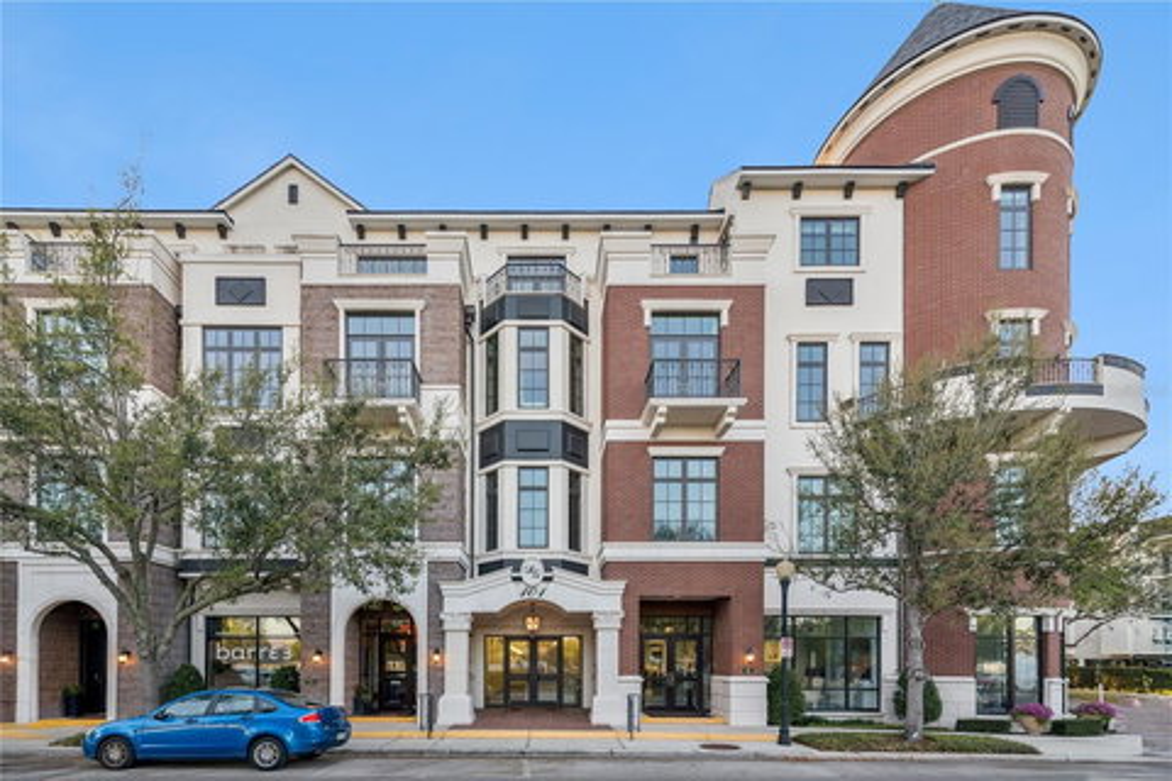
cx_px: 586
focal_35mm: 16
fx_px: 521
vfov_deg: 73.7
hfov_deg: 96.7
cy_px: 390
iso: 400
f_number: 9
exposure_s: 1/80
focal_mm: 16
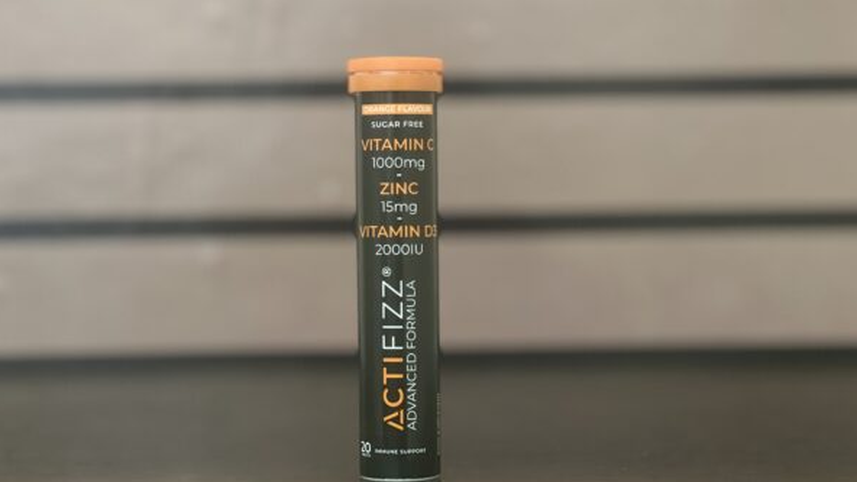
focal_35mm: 85
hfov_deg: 25.0
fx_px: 1932
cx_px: 427
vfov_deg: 14.2
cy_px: 185
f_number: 2.8
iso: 400
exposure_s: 1/20
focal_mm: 9
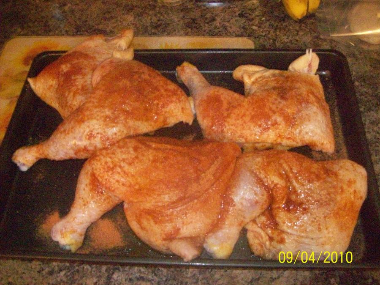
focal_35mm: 36
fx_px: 395
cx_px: 190
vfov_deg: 39.6
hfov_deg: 51.4
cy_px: 142
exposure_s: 1/128
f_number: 2.7
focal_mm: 6
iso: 800
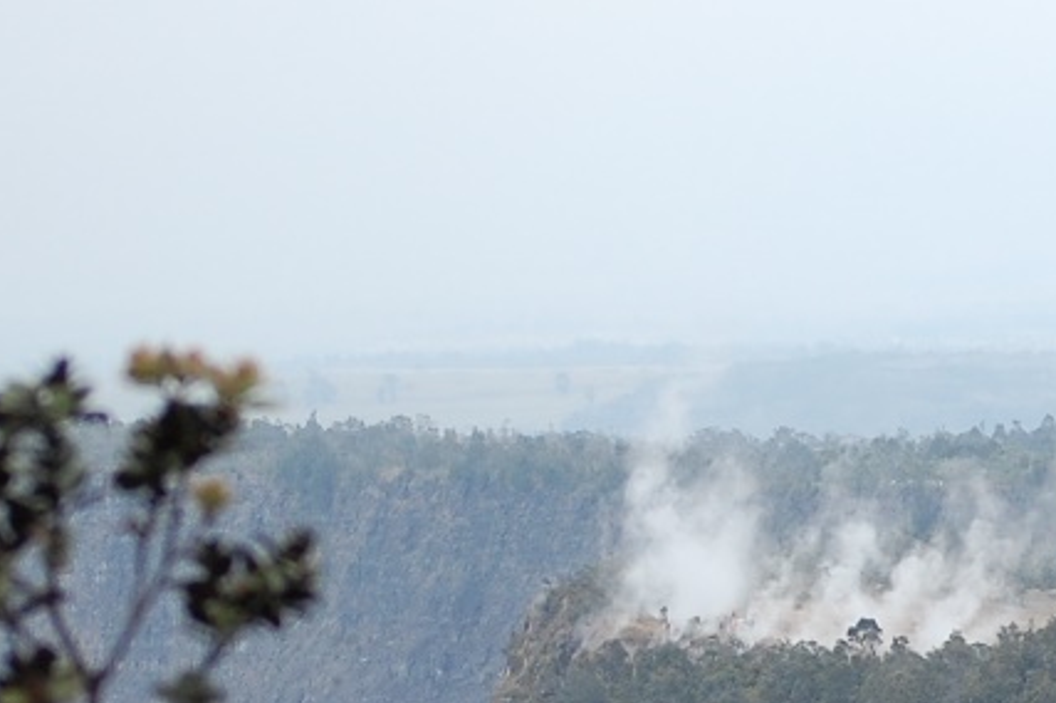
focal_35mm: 309
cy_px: 561
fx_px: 9053
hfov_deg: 6.6
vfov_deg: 4.4
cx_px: 1405
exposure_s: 1/1000
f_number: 4
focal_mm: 55
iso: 360
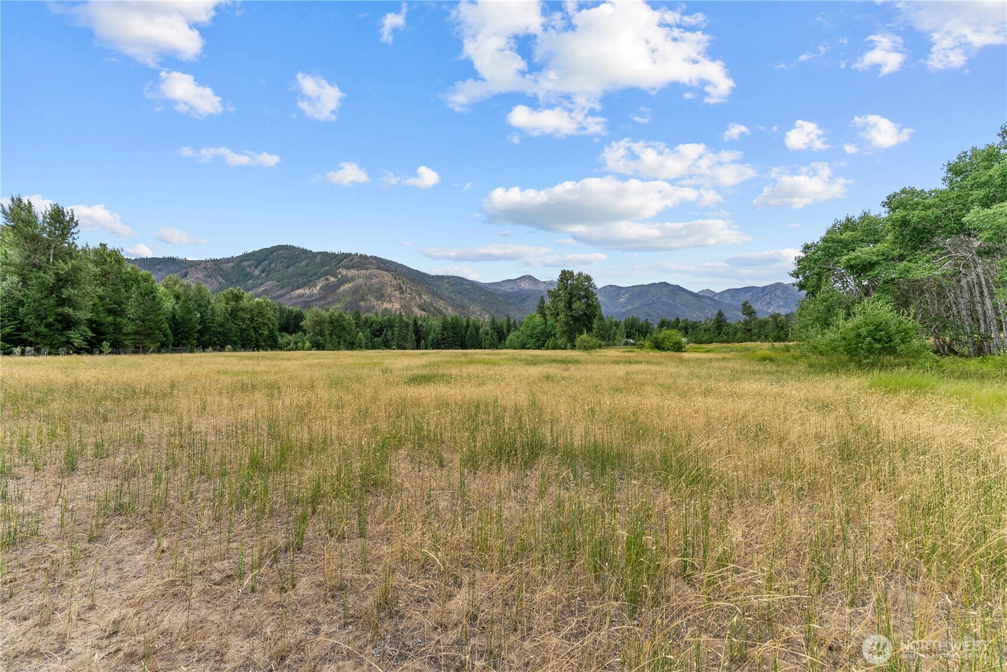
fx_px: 392
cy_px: 336
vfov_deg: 81.3
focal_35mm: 14
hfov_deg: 104.2
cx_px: 504
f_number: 5.6
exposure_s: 1/250
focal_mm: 14
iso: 100
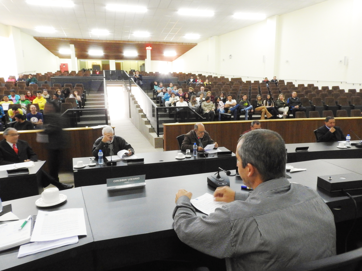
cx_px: 181
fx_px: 251
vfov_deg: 56.8
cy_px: 136
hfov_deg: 71.6
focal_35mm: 24
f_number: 7.6
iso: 800
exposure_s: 1/6
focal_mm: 4.3
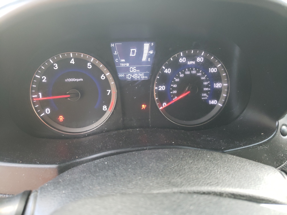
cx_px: 144
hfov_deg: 67.3
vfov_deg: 53.1
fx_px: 216
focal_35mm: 26
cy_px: 108
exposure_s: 1/60.2
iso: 193
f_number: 1.5
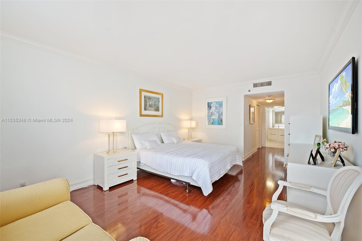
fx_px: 141
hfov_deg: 104.3
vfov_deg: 81.1
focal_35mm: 14
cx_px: 181
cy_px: 120
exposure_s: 1/5
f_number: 8
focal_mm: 14
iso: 200
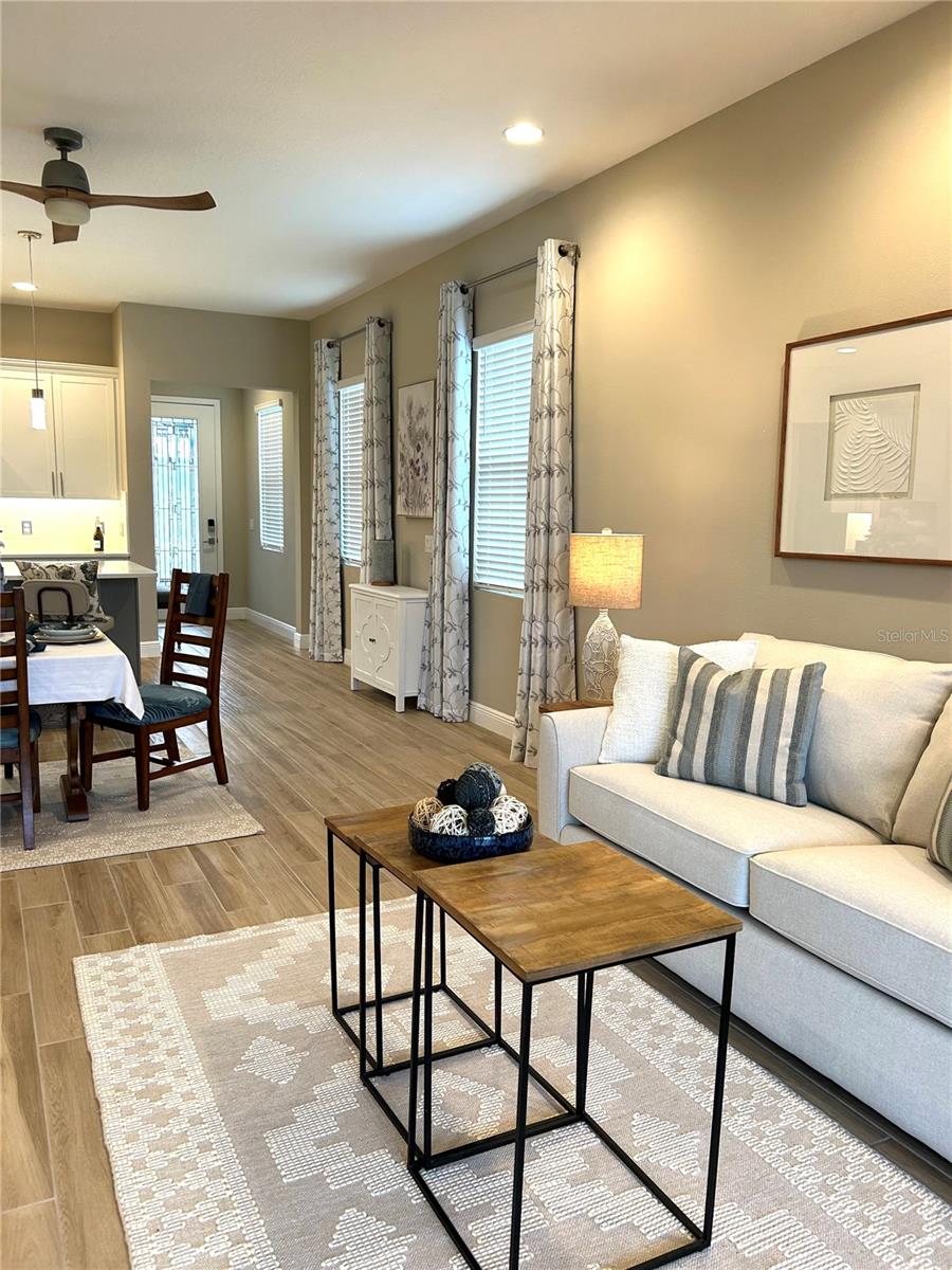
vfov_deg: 67.3
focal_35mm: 26
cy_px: 635
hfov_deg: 53.1
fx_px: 953
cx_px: 476
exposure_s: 1/60
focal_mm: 5.7
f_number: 1.5
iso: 80
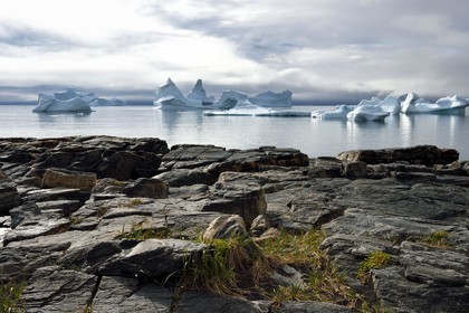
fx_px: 521
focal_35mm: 40
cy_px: 156
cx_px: 234
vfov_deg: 33.4
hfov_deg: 48.5
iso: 200
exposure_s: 1/320
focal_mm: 40
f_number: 16
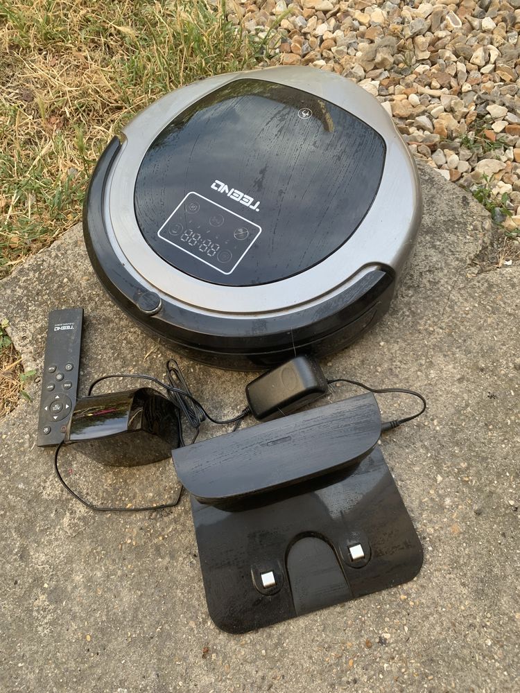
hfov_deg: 53.1
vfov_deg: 67.3
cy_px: 346
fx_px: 521
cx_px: 260
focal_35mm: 26
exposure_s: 1/204
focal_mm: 4.25
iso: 25
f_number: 1.8
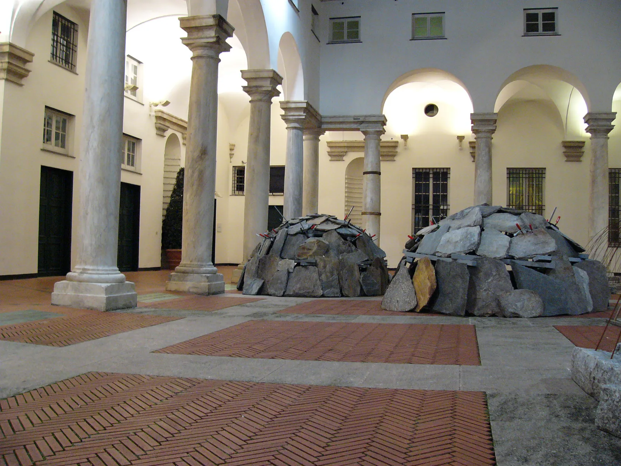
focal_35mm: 36
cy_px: 233
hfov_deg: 51.4
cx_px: 310
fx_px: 646
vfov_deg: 39.7
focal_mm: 6
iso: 200
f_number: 2.8
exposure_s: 1/13
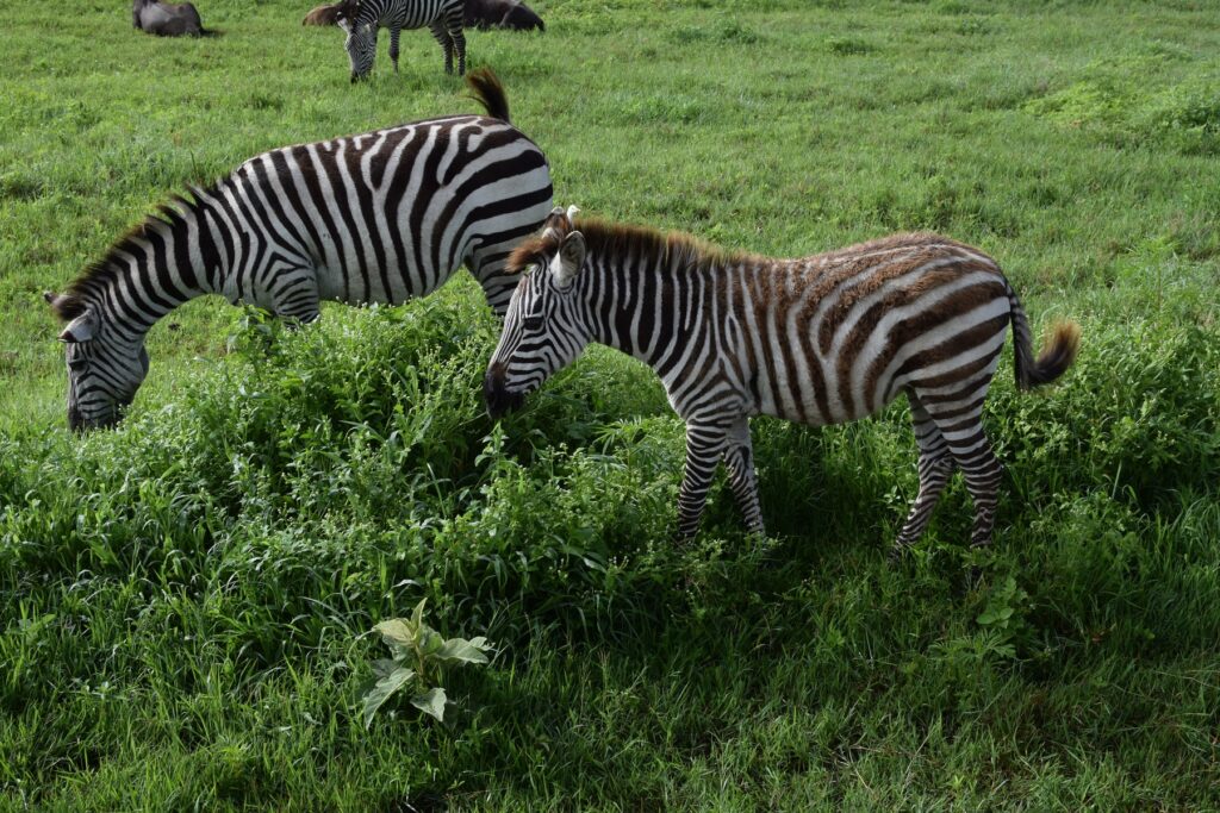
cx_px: 610
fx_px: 1779
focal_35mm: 52
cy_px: 406
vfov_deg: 25.8
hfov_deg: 37.8
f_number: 8
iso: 220
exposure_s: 1/250
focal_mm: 35
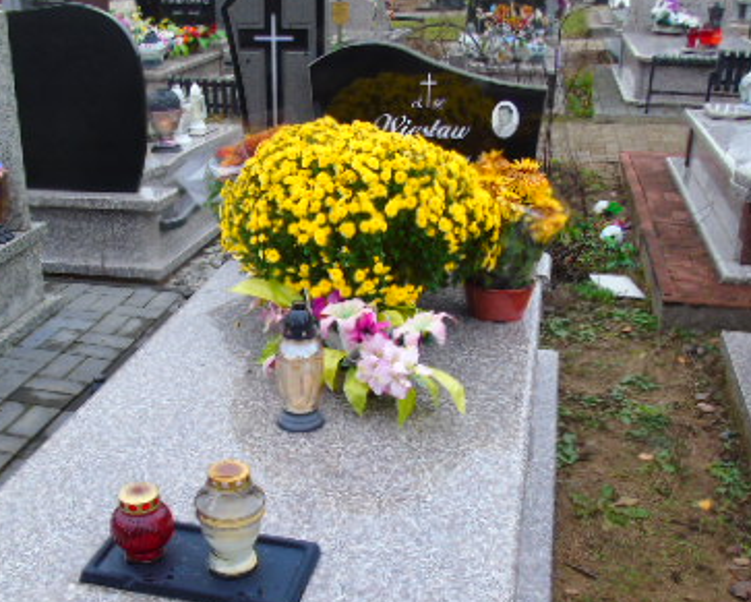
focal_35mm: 43
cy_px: 399
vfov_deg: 34.6
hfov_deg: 42.7
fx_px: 957
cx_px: 300
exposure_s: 1/30
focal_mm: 4.4
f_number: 3.4
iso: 80
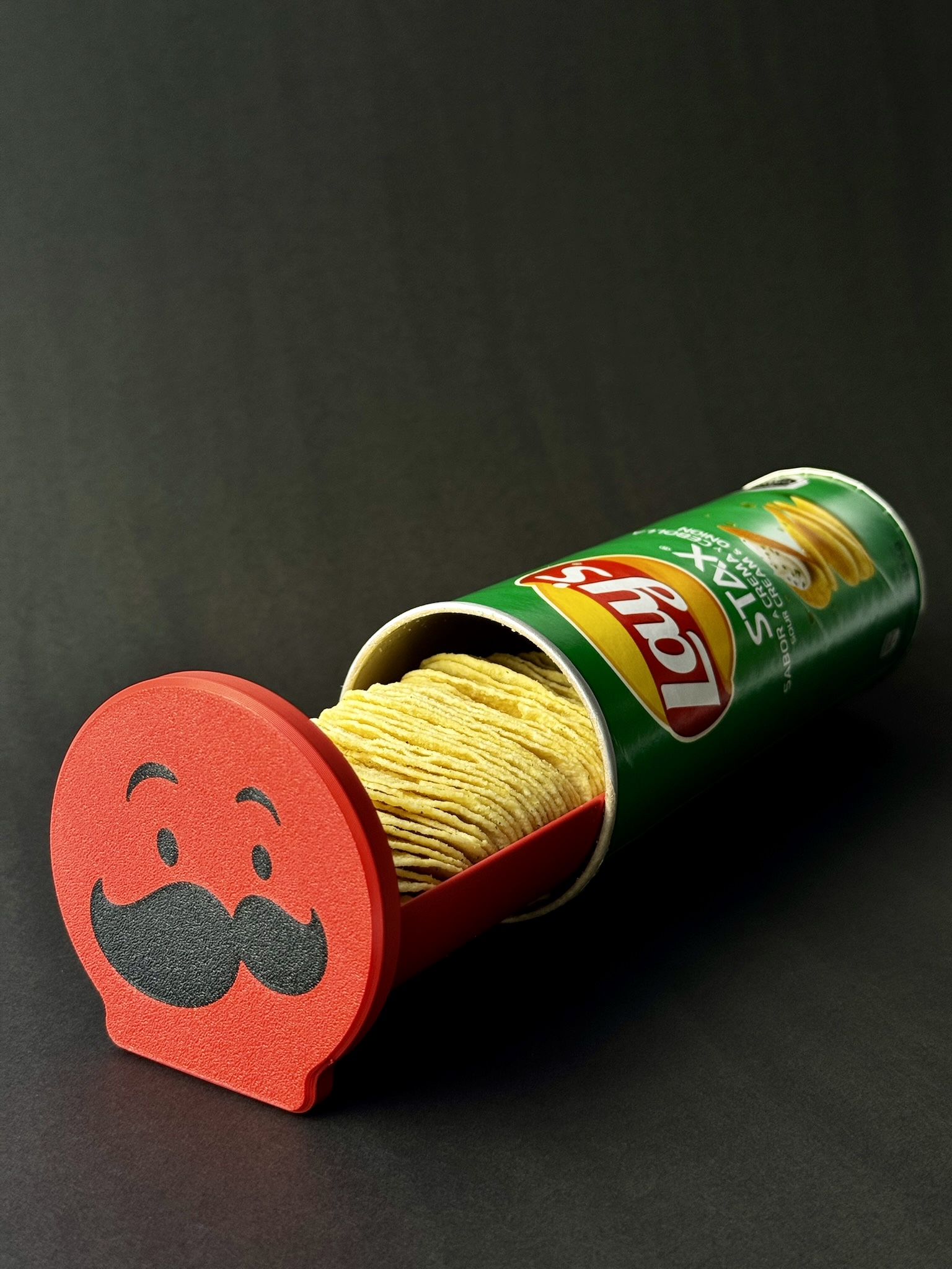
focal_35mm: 48
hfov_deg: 30.3
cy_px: 634
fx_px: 1760
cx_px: 476
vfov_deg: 39.7
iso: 50
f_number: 1.78
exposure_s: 1/129
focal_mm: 6.76
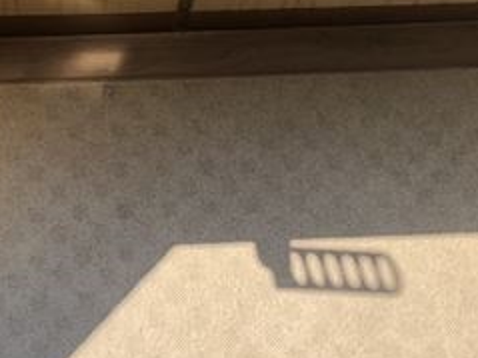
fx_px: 1035
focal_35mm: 75
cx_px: 108
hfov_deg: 25.6
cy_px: 128
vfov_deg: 19.6
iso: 20
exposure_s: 1/414
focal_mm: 3.99
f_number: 1.8
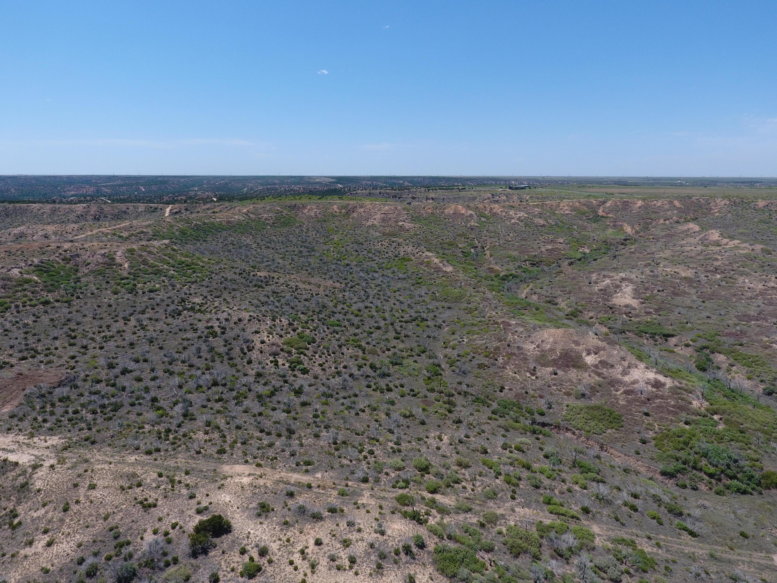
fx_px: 449
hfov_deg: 81.7
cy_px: 292
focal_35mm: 20
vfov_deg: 66.0
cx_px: 388
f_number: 2.8
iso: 100
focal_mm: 3.61
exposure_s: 1/1099
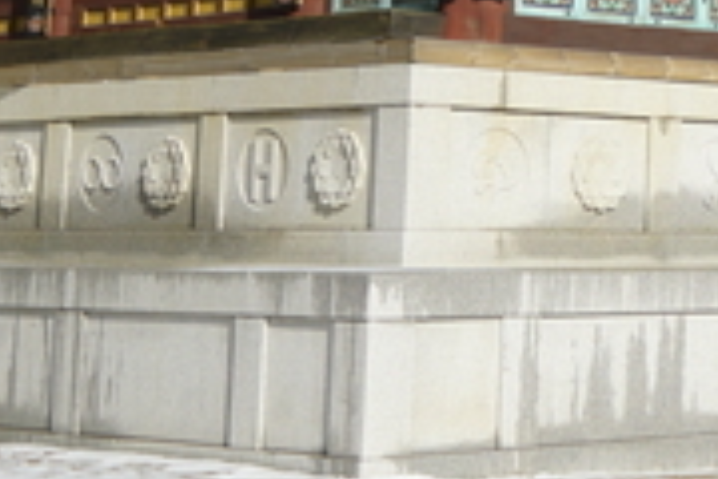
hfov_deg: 14.2
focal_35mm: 136
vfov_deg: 9.8
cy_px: -204
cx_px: 1035
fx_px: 2712
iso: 125
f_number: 5.6
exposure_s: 1/400
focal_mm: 35
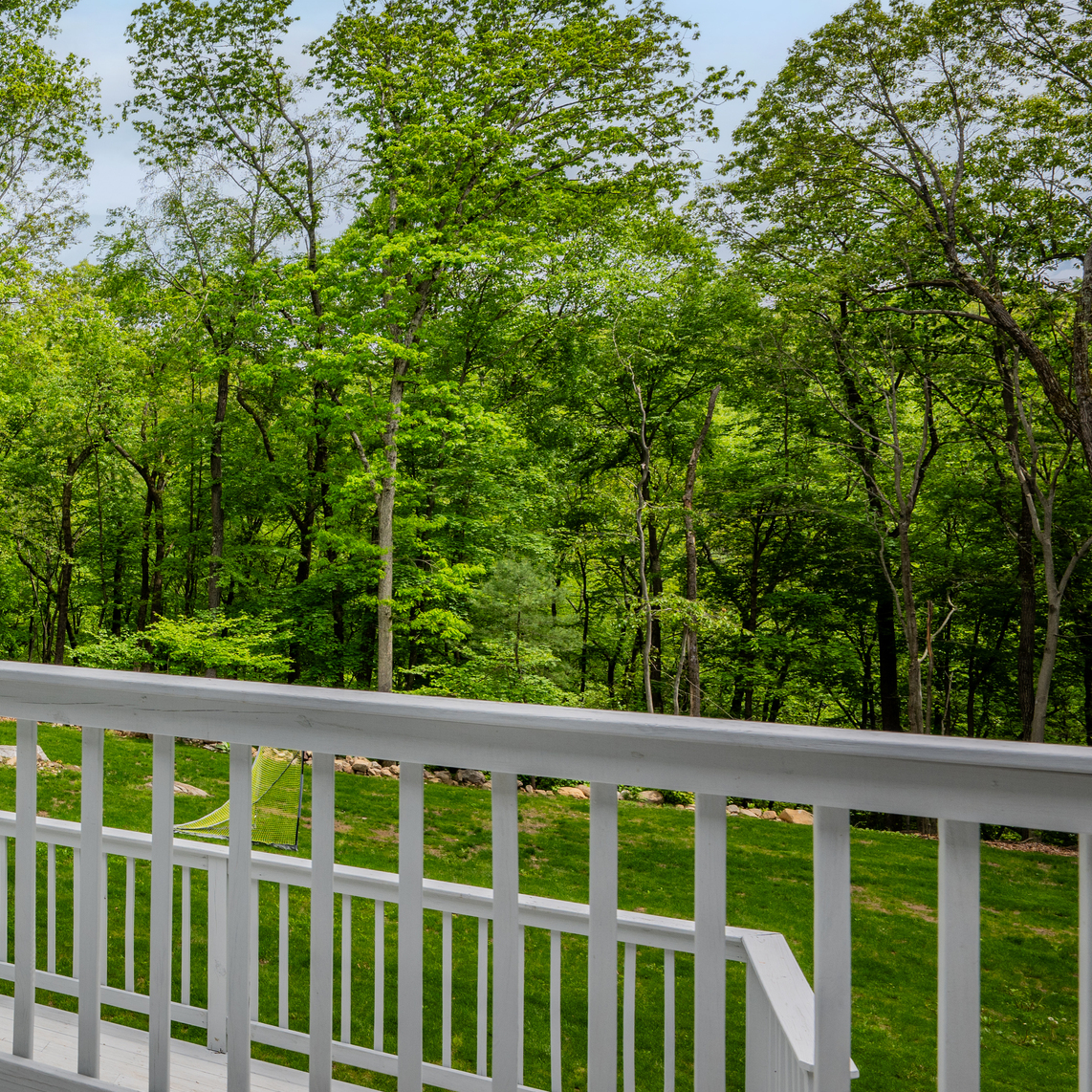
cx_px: -358
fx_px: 1142
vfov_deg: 51.0
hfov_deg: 34.4
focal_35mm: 32
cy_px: 494
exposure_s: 1/250
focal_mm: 14
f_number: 8
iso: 125
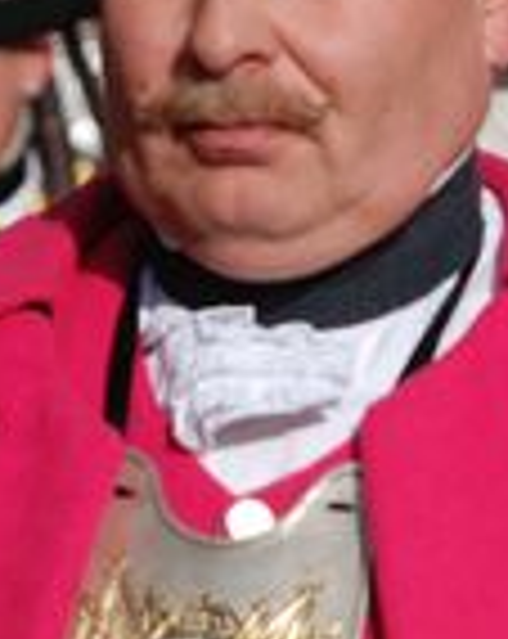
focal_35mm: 700
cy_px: 250
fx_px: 13193
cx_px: 288
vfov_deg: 2.8
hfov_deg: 2.2
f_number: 5.6
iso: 110
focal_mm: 135
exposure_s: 1/500
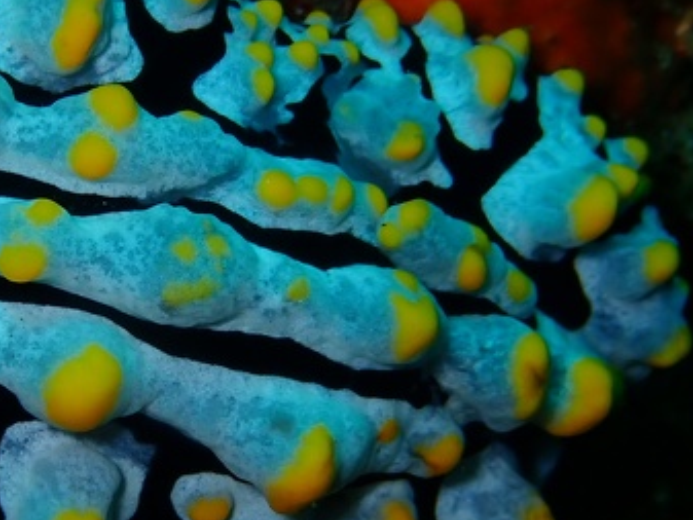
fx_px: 4706
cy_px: 339
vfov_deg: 6.3
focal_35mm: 235
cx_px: 138
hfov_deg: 8.4
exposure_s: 1/200
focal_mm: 18
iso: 200
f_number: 6.3
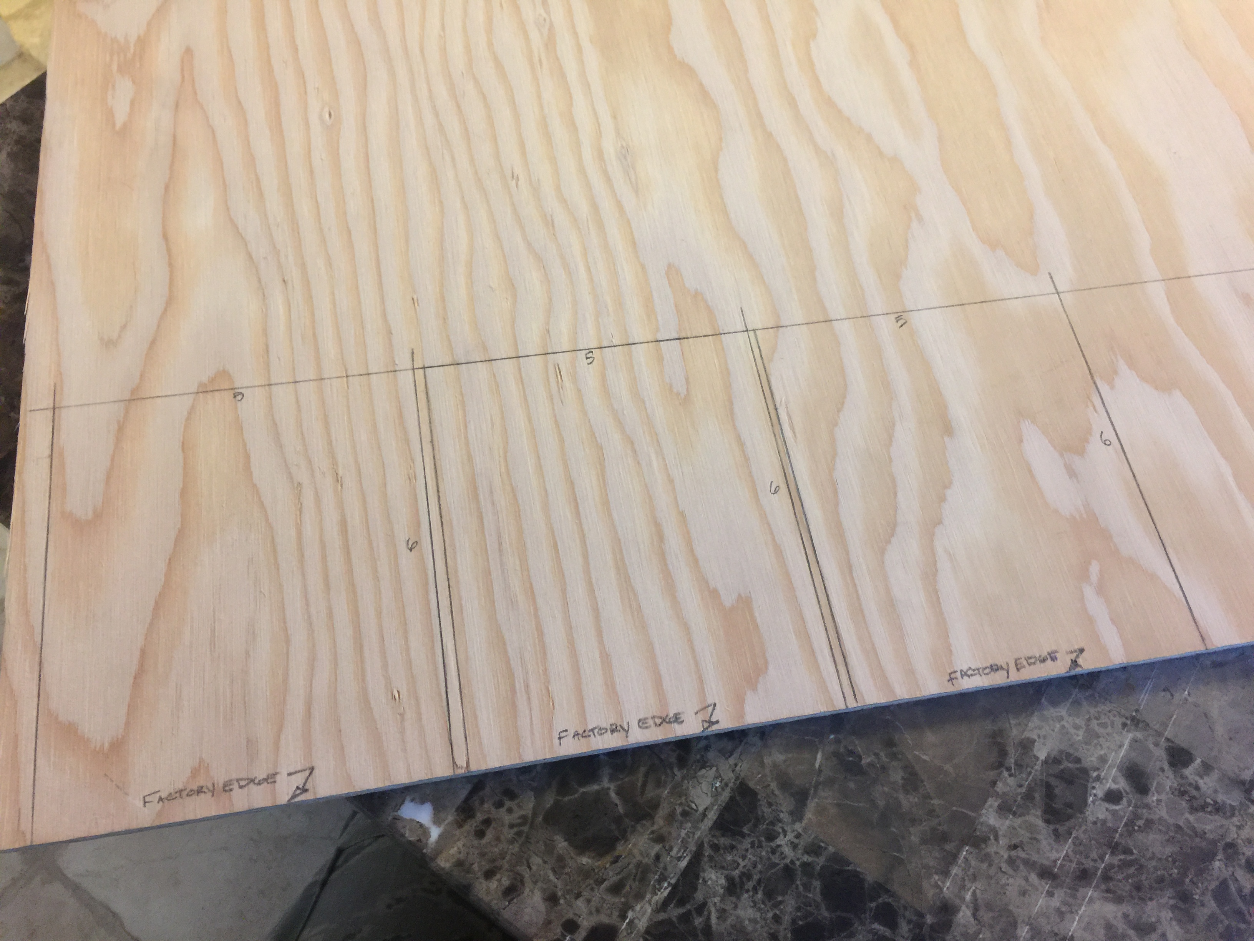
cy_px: 470
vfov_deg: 48.2
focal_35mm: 29
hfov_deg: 61.7
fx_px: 1051
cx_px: 627
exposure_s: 1/4
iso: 64
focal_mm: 4.15
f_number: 2.2
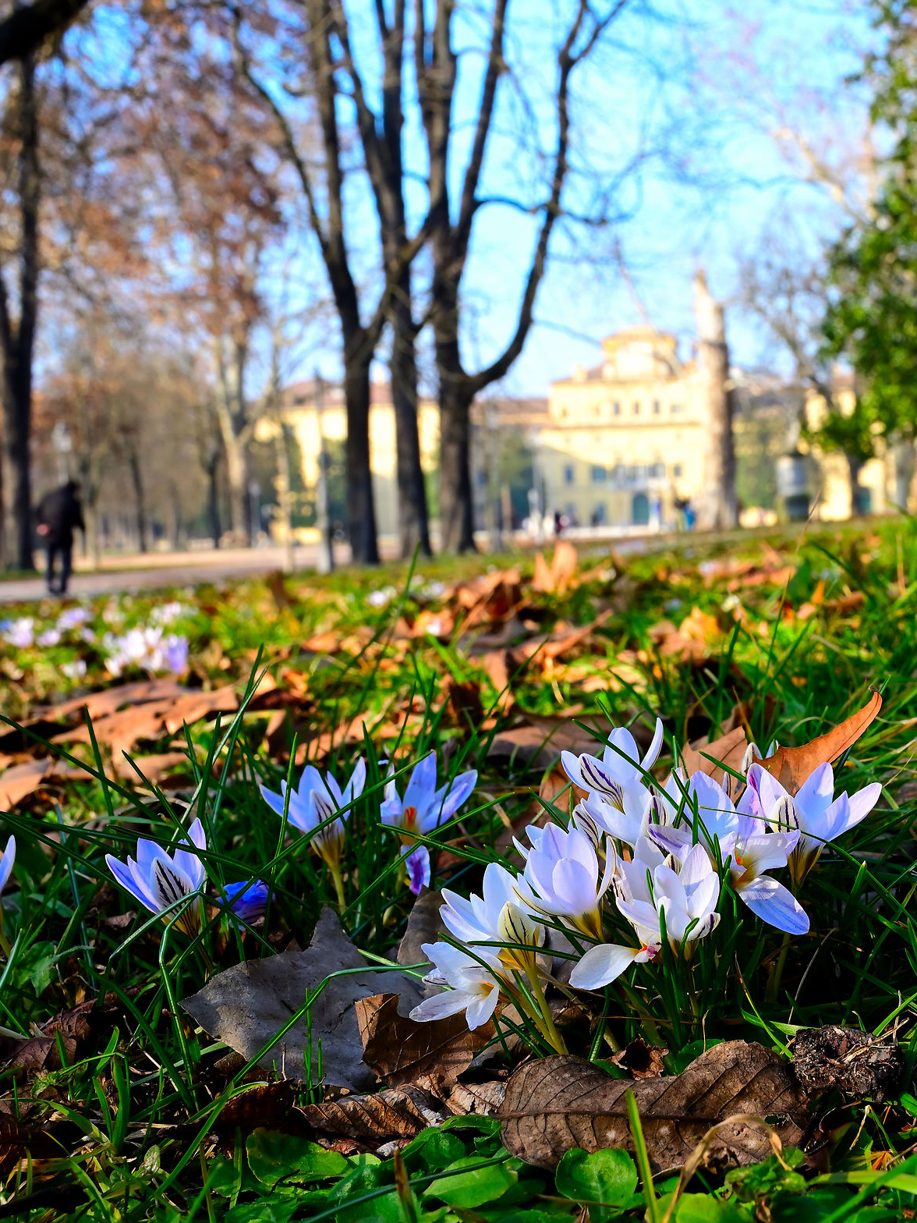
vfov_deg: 37.7
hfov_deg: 28.0
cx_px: 756
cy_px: 618
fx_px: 1792
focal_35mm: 51
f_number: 13
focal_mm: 34.5
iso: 800
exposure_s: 1/200
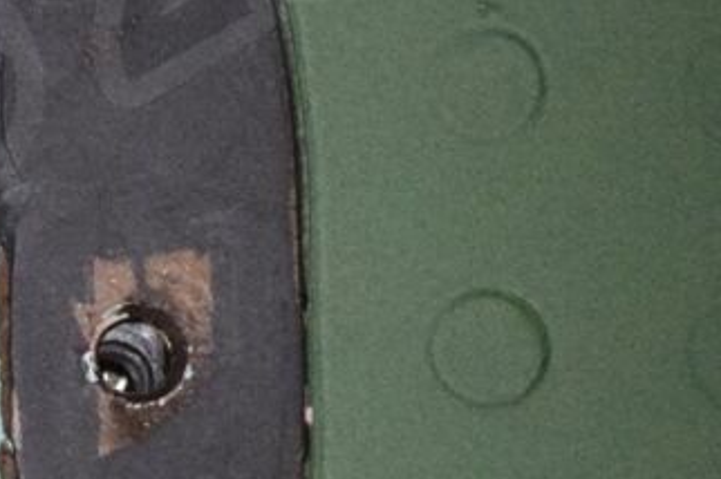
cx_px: -1499
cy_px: 488
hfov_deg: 1.9
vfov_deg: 1.3
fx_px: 21027
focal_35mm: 1051
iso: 3200
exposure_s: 1/60
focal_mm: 110
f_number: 4.8
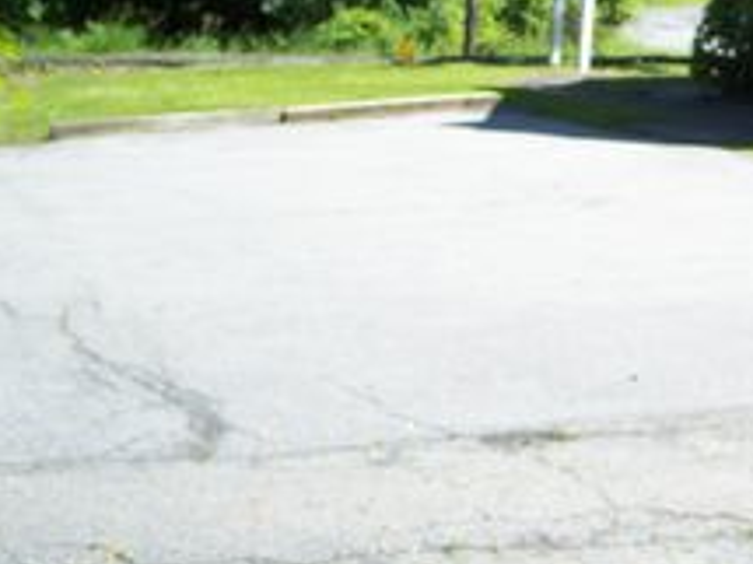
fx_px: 1870
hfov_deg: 21.7
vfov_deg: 16.9
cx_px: 813
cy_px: 61
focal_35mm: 86
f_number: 2.8
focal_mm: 7.8
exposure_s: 1/400
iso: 64
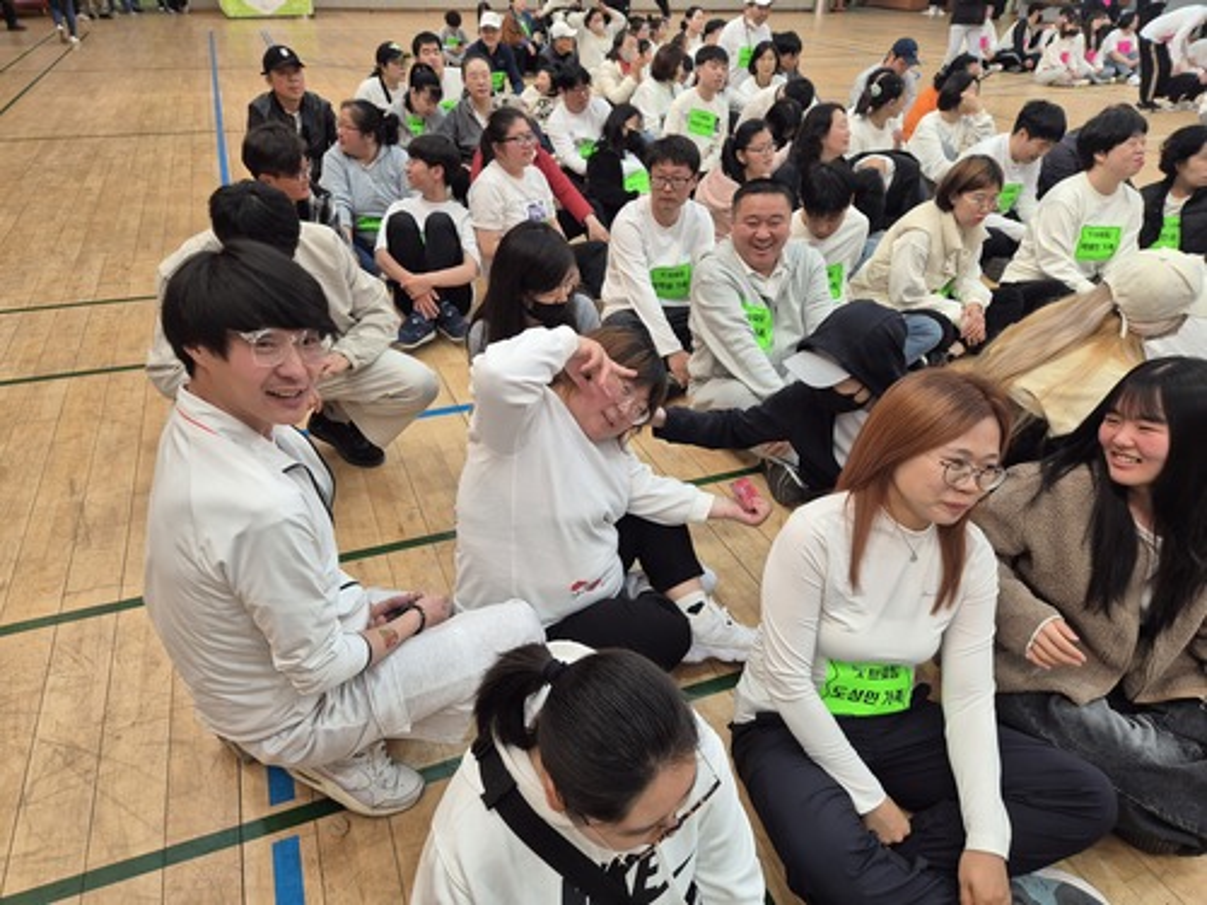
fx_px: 802
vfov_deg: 58.9
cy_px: 452
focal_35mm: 23
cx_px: 604
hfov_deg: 73.9
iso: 200
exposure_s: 1/120
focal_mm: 5.4
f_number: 1.8
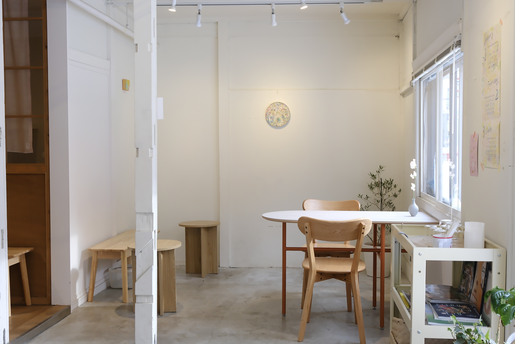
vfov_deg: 35.1
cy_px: 172
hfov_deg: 50.7
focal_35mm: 38
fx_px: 544
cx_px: 258
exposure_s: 1/80
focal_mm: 25.5
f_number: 7.1
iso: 800
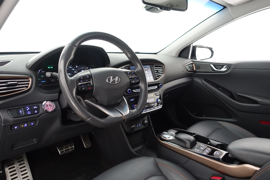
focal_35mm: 24
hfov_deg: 73.7
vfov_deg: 53.1
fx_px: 180
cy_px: 90
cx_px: 135
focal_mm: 8.8
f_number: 2.5
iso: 1000
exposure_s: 1/30
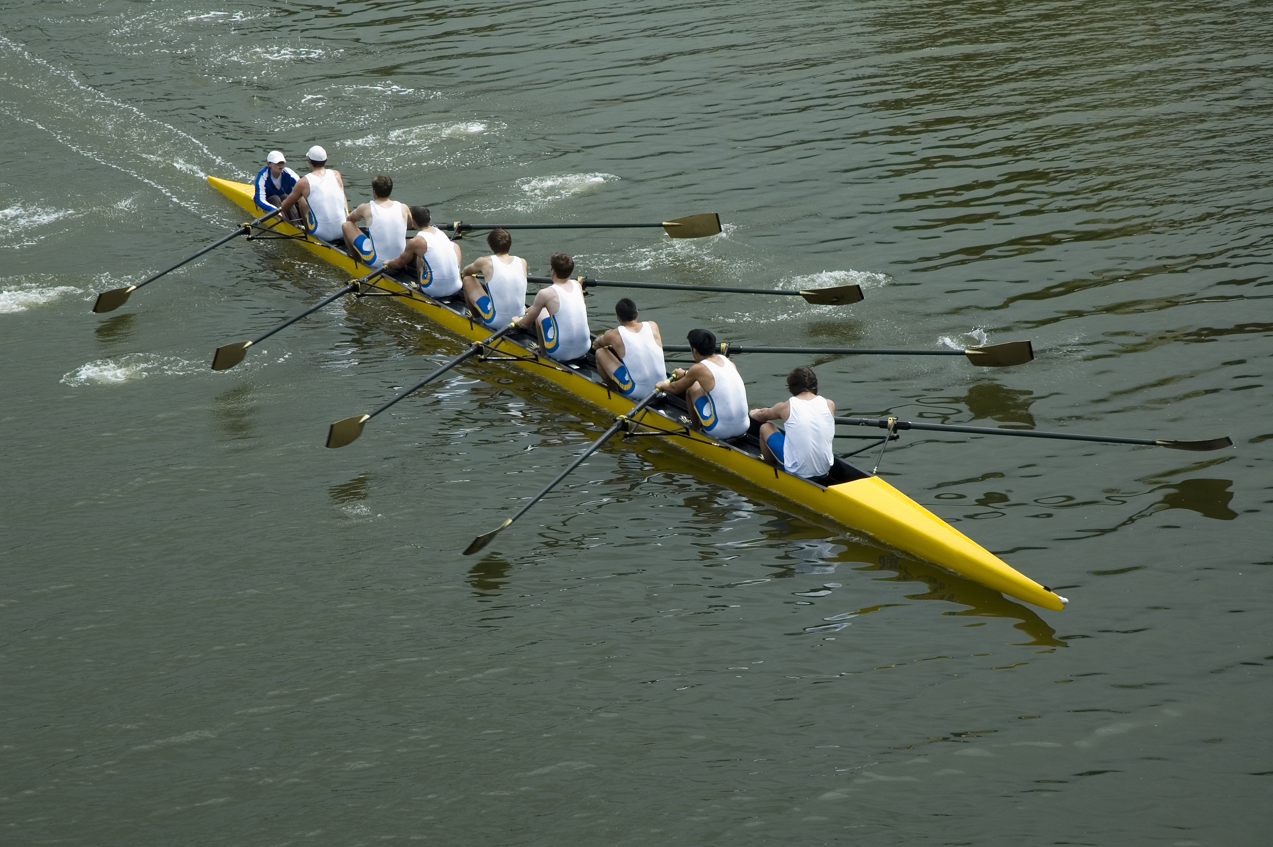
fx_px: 3710
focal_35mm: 105
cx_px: 636
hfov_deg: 19.5
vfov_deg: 13.0
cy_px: 424
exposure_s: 1/320
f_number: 9
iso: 200
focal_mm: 70
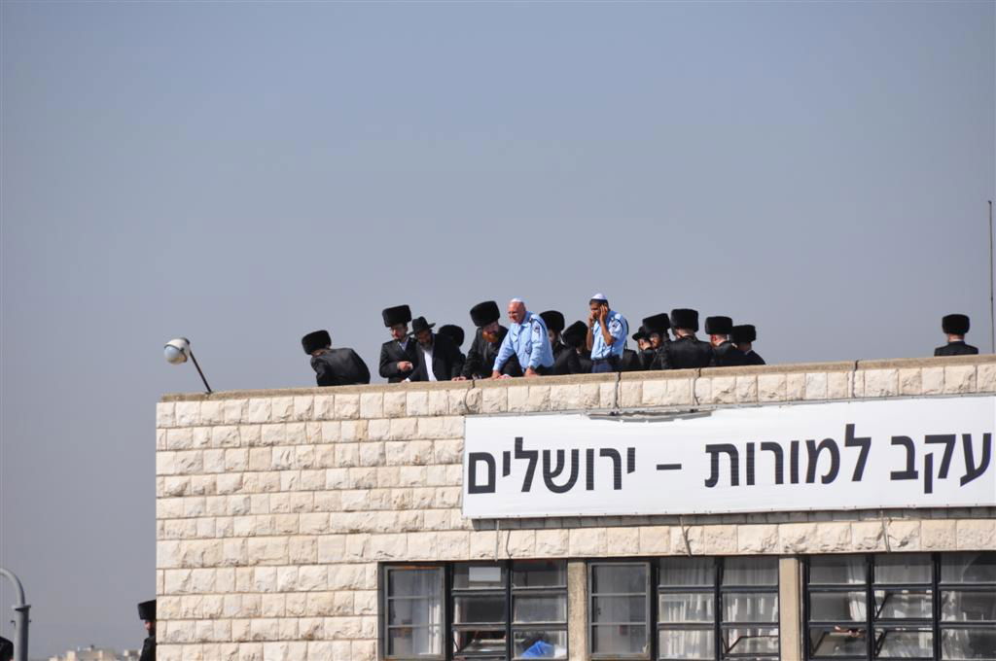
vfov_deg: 4.6
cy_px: 330
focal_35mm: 300
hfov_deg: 6.9
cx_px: 498
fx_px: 8289
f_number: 8
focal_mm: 200
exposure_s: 1/1000
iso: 200
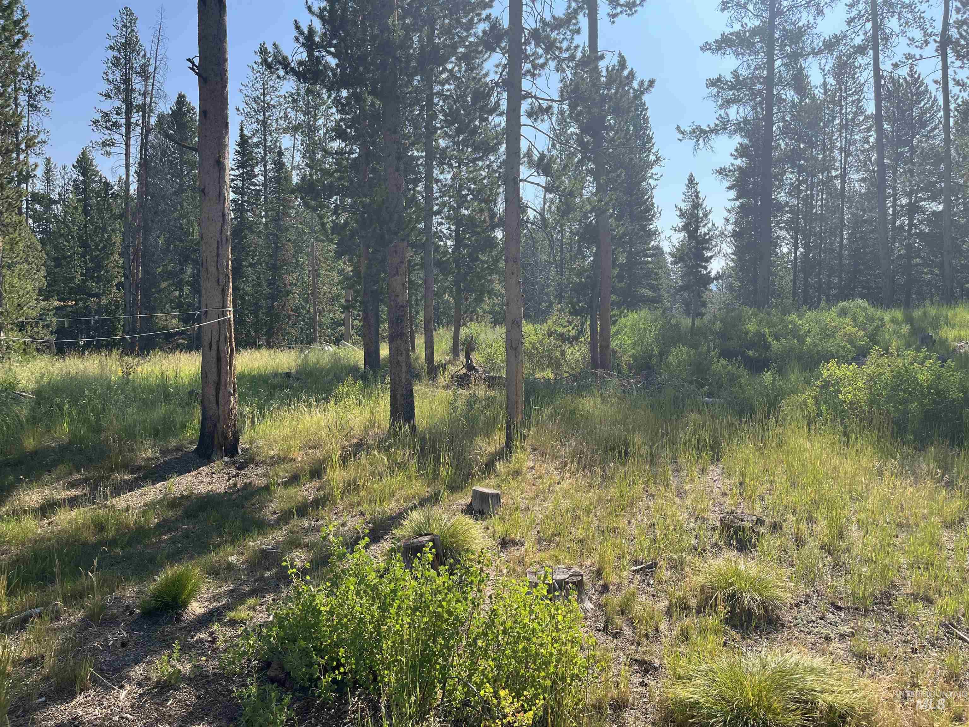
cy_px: 364
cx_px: 484
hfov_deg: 67.3
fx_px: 728
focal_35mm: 26
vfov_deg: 53.1
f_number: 1.6
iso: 50
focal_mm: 5.1
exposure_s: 1/1721
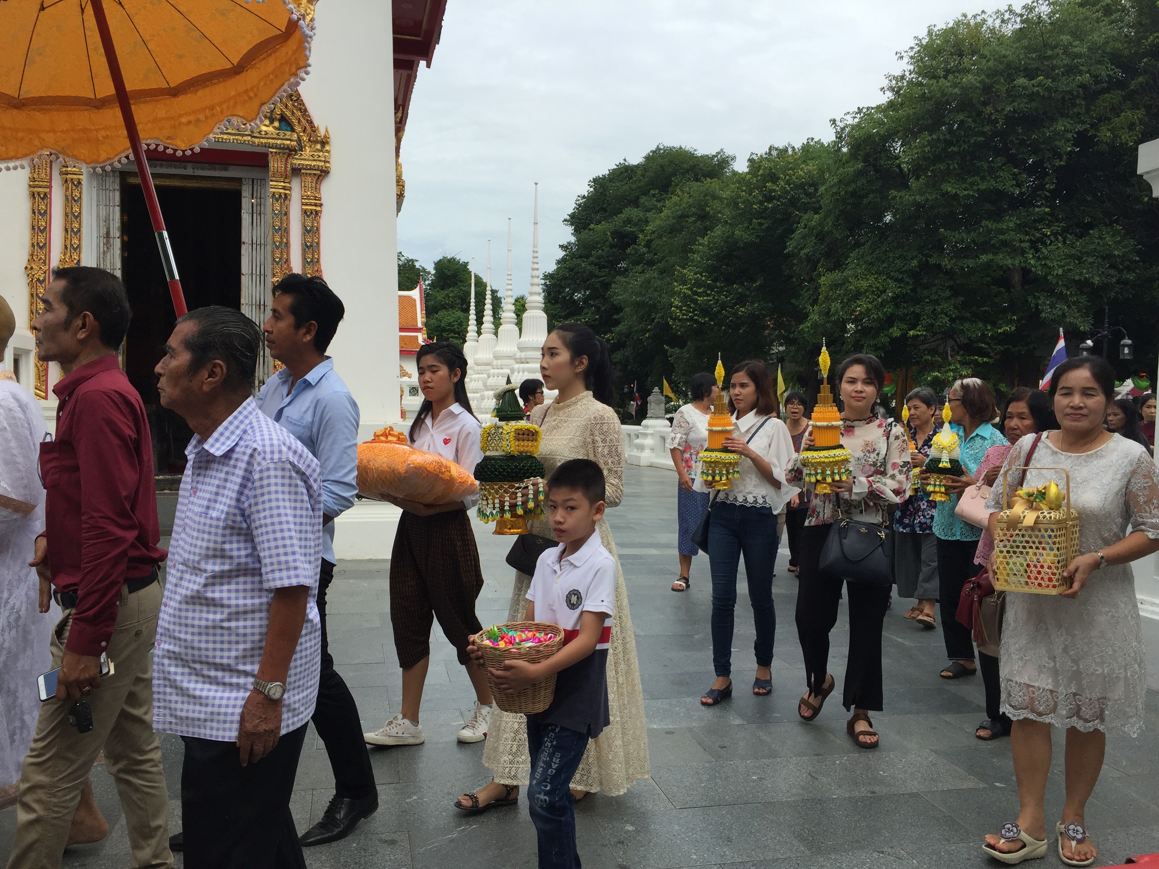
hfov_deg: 61.7
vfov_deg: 48.2
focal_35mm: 29
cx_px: 580
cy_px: 434
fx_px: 971
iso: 32
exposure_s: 1/1068
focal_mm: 4.15
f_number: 2.2
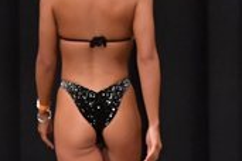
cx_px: 25
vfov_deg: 1.7
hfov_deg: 2.5
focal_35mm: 829
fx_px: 5572
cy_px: 212
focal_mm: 122
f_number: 5.6
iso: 6400
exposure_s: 1/400
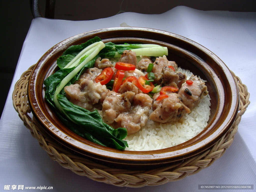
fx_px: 281
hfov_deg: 49.0
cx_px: 128
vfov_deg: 37.7
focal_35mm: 38
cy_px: 96
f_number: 4.3
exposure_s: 1/60
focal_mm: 6.2
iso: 64
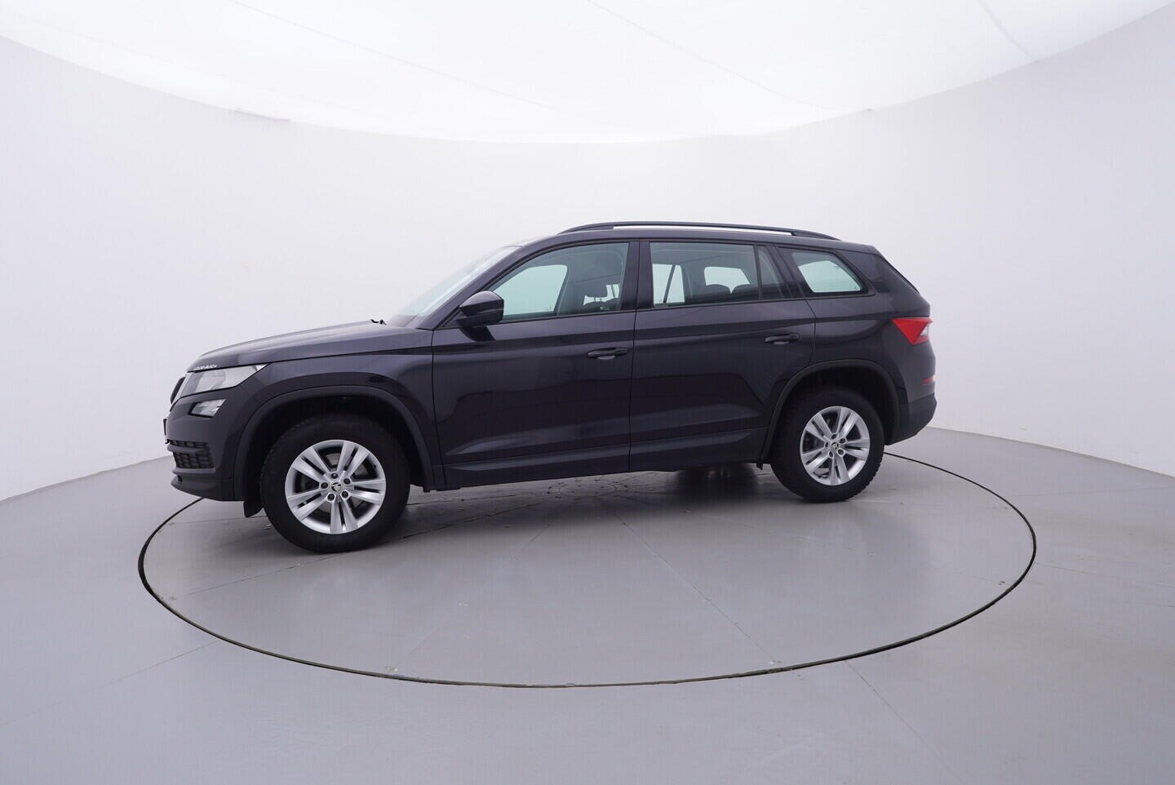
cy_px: 392
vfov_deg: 56.2
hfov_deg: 77.3
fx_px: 735
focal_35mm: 22
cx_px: 588
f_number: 5
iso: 200
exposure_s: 1/80
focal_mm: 15
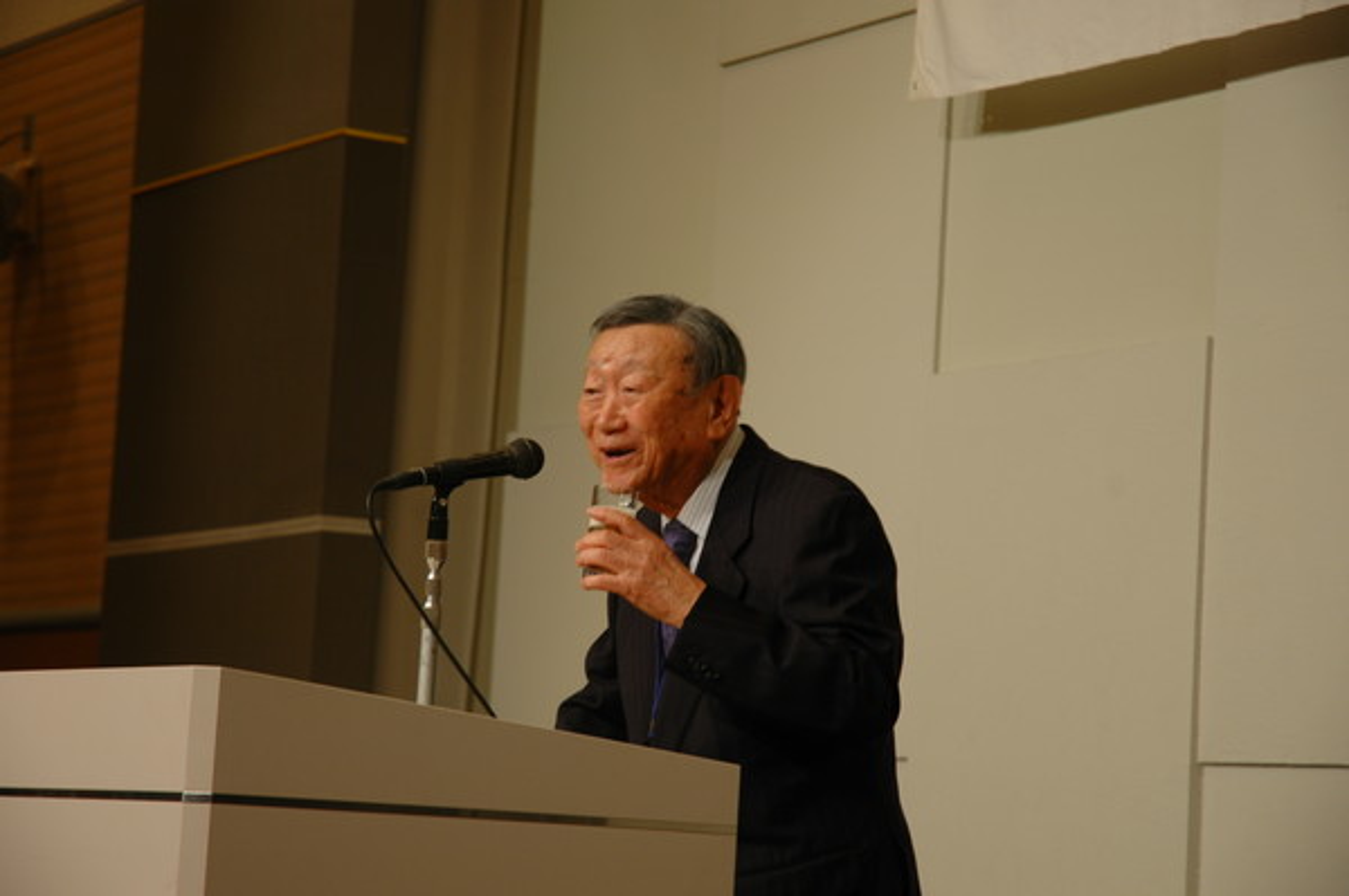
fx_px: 3931
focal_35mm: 105
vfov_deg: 13.0
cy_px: 448
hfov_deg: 19.5
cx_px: 674
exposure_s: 1/25
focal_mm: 70
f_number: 4.5
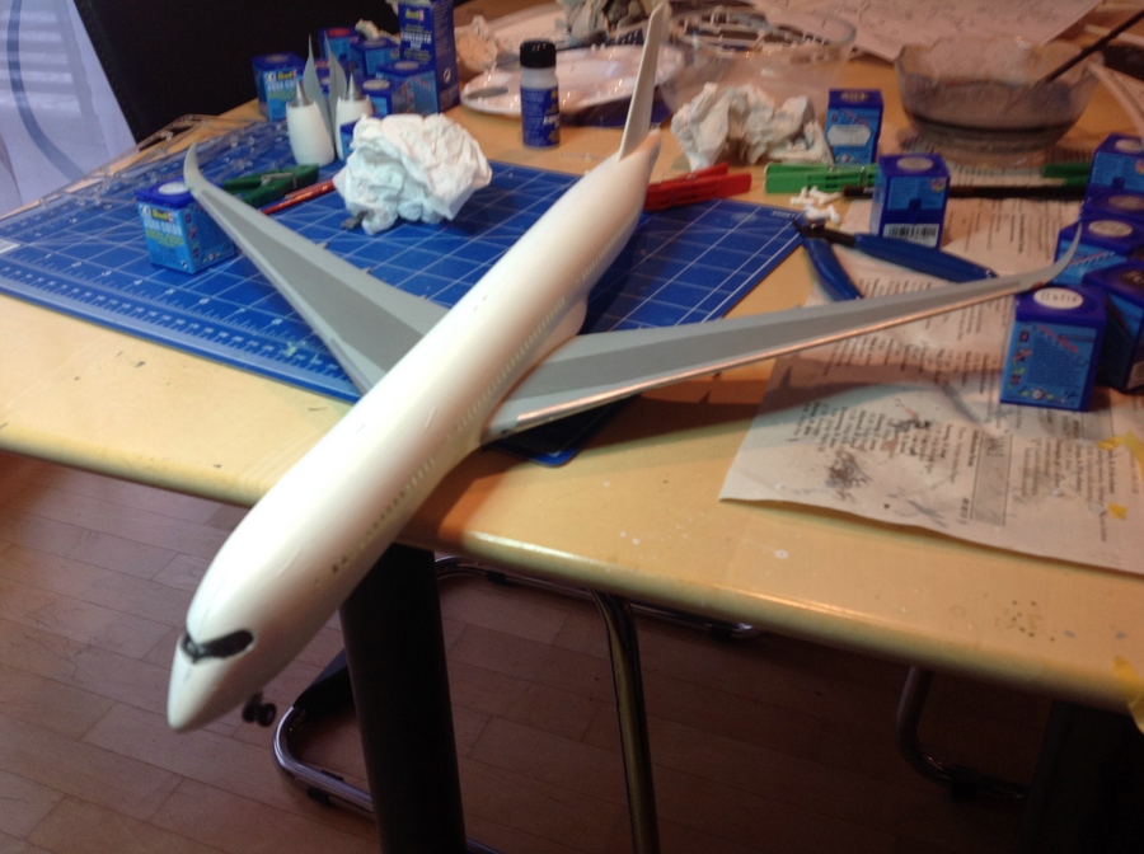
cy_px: 427
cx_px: 572
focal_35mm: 35
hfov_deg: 52.7
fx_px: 1155
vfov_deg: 40.6
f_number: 2.4
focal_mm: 4.28
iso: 64
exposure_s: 1/20
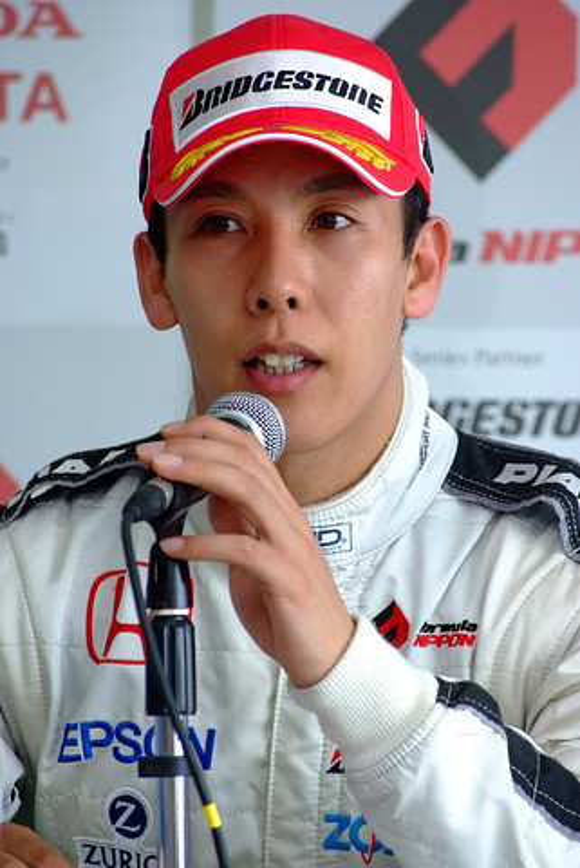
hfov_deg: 5.1
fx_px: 6510
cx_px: 290
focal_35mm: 270
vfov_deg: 7.6
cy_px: 434
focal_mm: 180
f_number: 8
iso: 800
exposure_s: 1/200
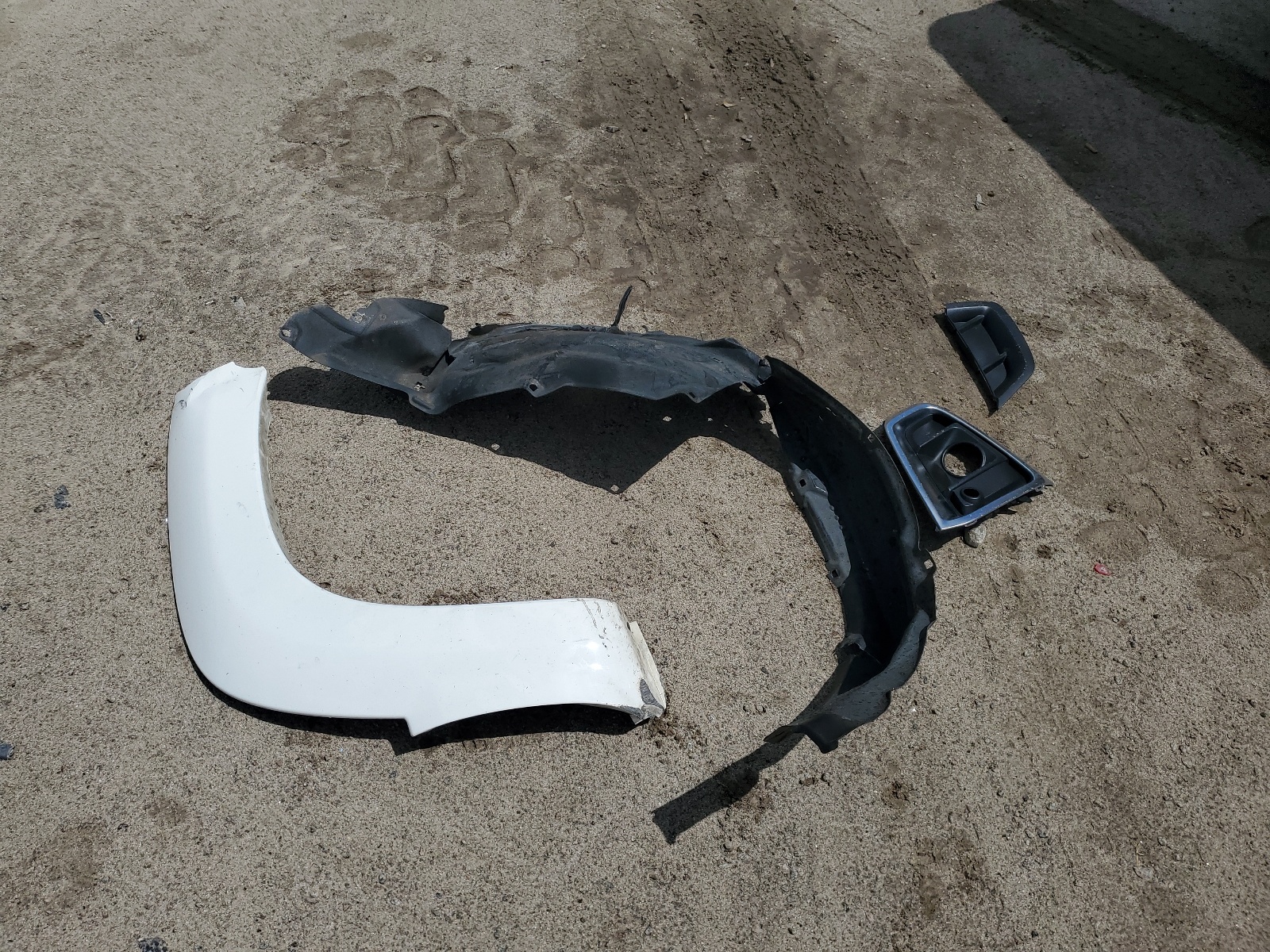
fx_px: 954
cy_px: 476
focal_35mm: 26
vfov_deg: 53.1
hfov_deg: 67.3
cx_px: 635
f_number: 1.5
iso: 51
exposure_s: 1/10000
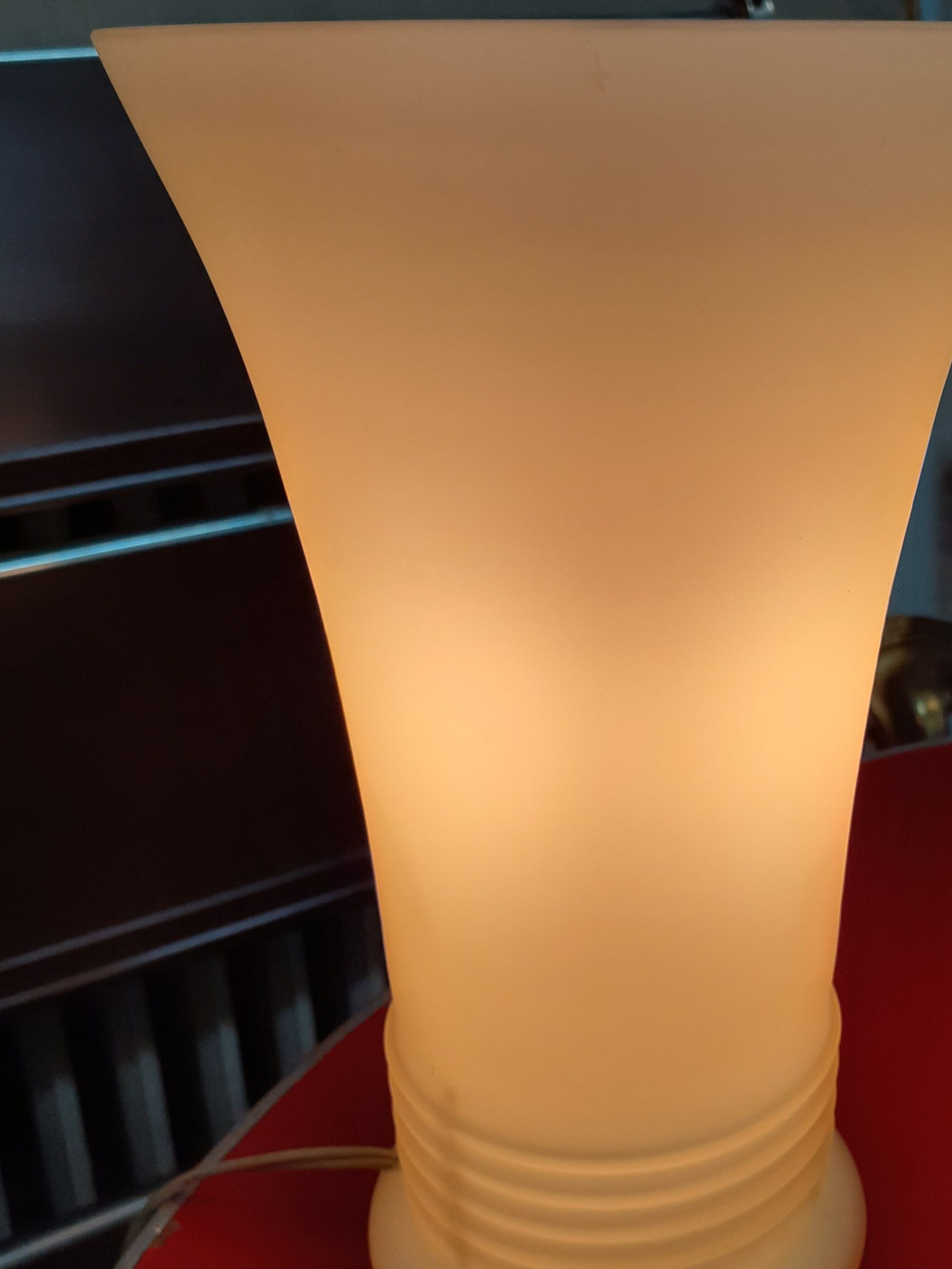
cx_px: 674
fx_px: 1467
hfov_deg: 35.4
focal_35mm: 40
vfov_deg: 46.7
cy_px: 562
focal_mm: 3.6
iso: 40
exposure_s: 1/400
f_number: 1.9
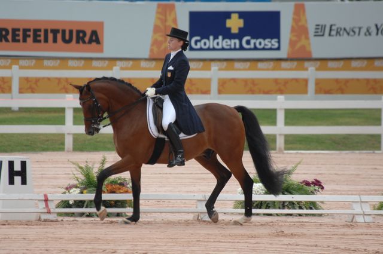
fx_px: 6375
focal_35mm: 600
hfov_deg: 3.4
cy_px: 127
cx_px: 192
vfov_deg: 2.3
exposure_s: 1/500
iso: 400
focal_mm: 400
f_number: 5.6
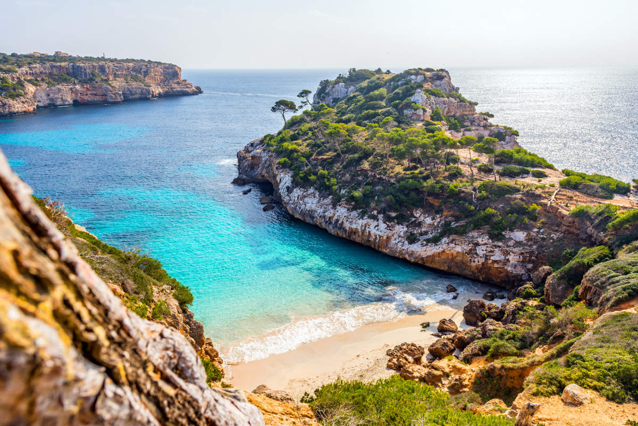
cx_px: 319
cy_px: 213
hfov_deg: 70.4
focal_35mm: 26
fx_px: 452
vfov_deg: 50.4
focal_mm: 17
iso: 125
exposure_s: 1/200
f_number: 9
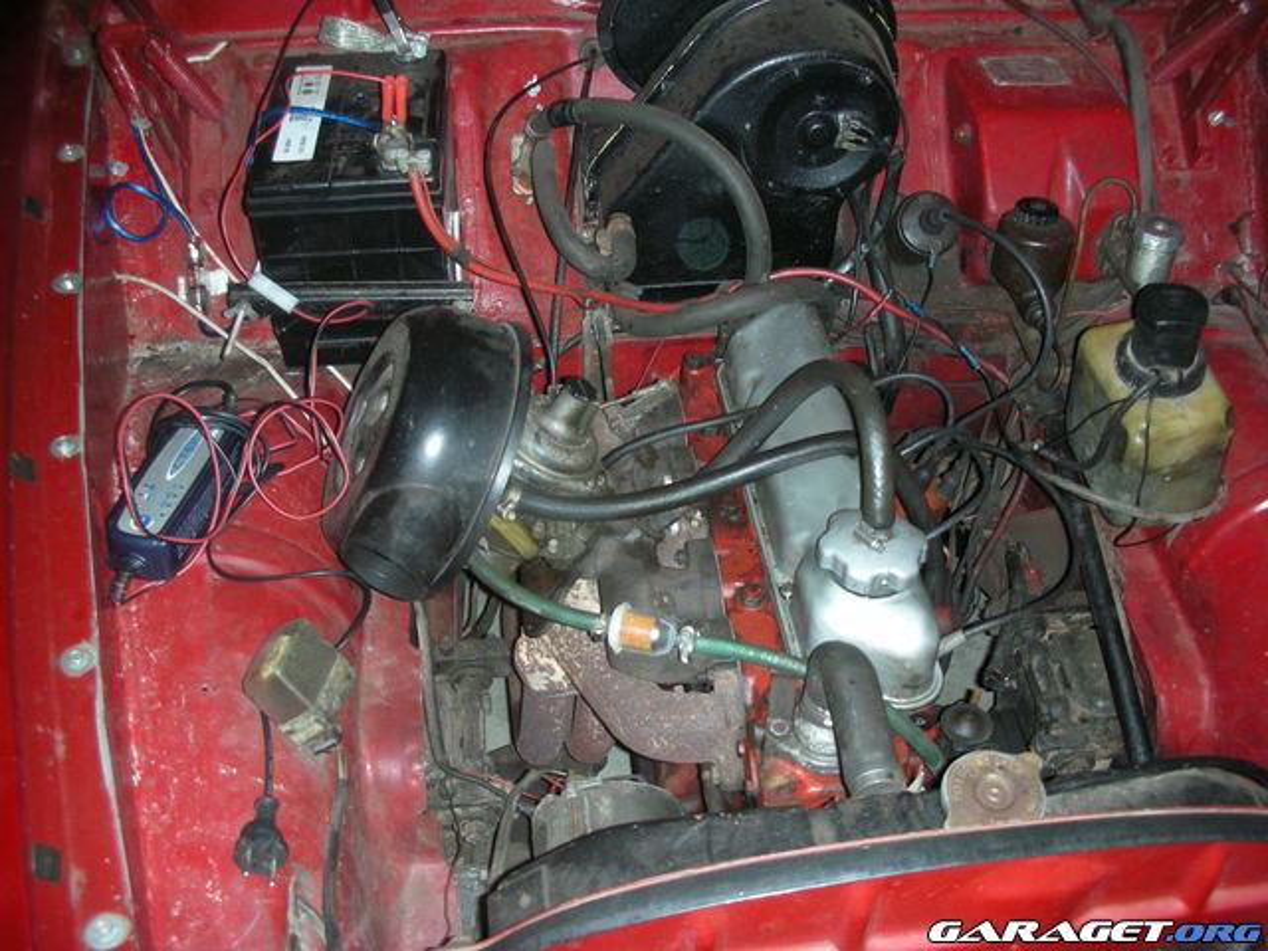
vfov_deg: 40.7
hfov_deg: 52.6
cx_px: 634
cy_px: 476
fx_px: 1282
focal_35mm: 35
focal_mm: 5.8
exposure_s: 1/60
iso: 109
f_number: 2.8
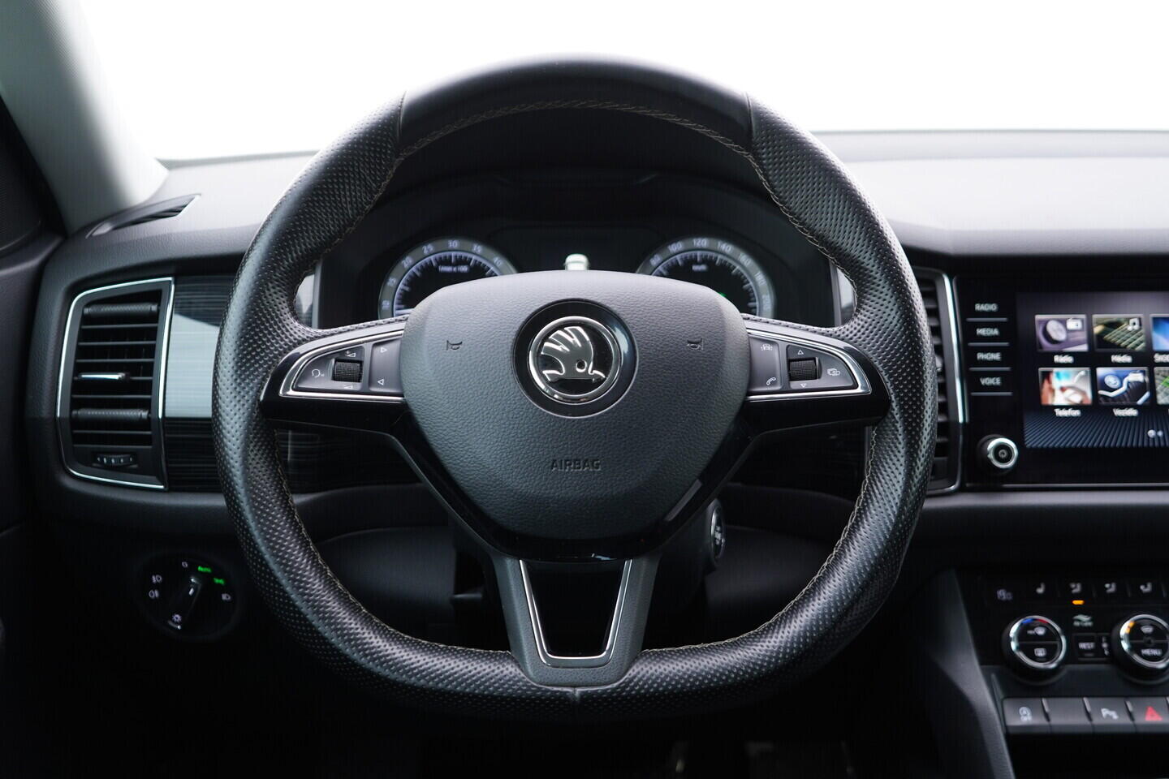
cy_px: 390
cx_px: 584
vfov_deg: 36.9
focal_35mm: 36
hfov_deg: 53.1
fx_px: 1169
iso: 320
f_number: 2.8
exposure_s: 1/40
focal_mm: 24
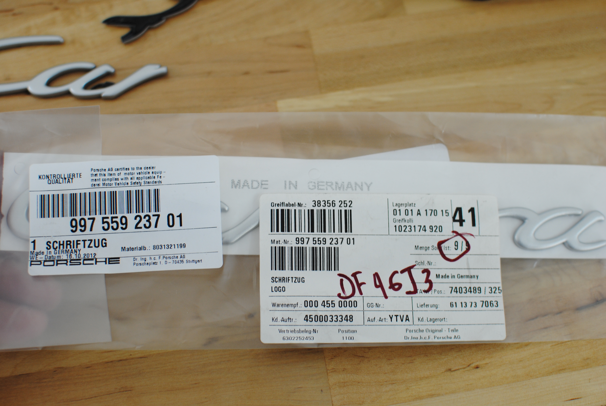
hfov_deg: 37.8
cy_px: 203
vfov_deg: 25.8
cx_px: 303
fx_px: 885
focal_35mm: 52
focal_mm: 35
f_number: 3.5
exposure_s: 1/50
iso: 200
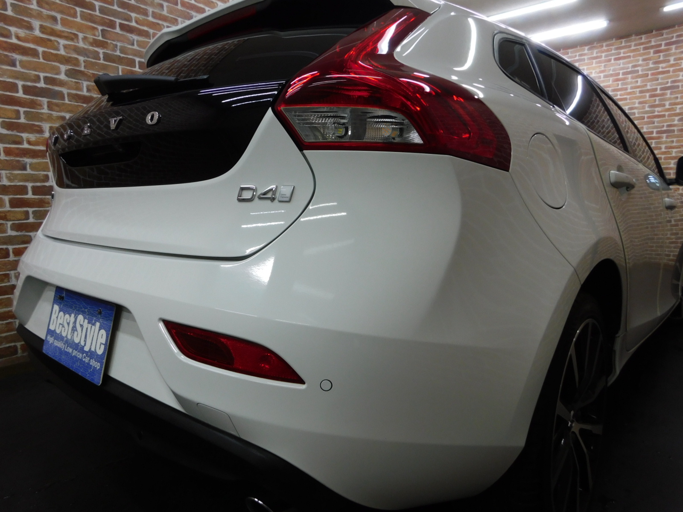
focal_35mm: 23
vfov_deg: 58.9
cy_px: 256
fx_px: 454
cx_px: 342
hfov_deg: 73.9
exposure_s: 1/40
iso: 125
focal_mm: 4
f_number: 3
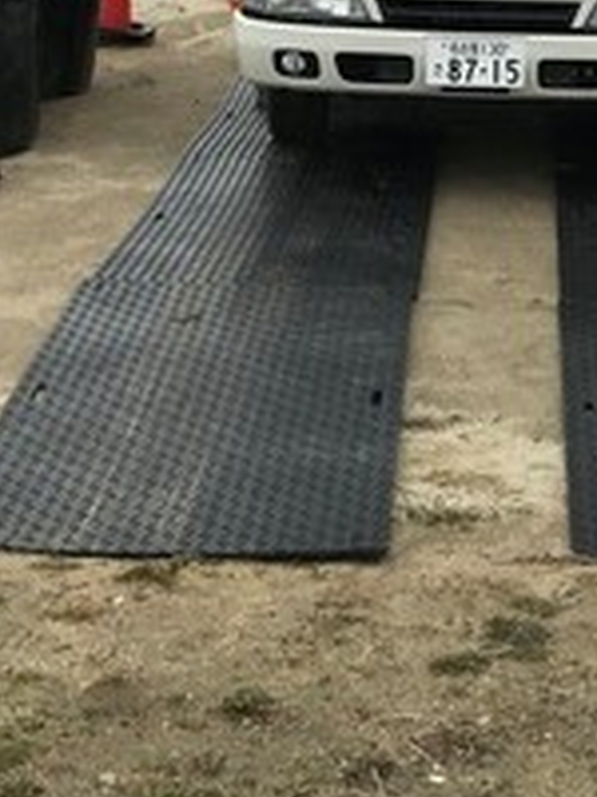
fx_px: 2185
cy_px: 52
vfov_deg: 20.2
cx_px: 498
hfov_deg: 15.4
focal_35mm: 95
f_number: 1.8
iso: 20
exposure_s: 1/987
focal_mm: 3.99
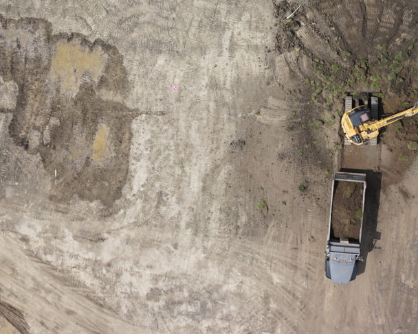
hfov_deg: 23.3
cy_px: -4
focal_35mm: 81
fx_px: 1003
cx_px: 324
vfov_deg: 18.4
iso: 100
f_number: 5.6
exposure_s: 1/640
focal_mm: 35
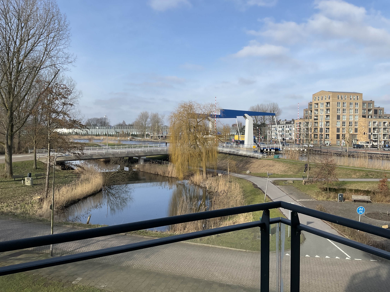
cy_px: 146
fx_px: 327
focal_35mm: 29
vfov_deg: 48.2
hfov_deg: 61.7
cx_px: 195
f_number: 1.8
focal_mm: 3
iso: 16
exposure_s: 1/1490
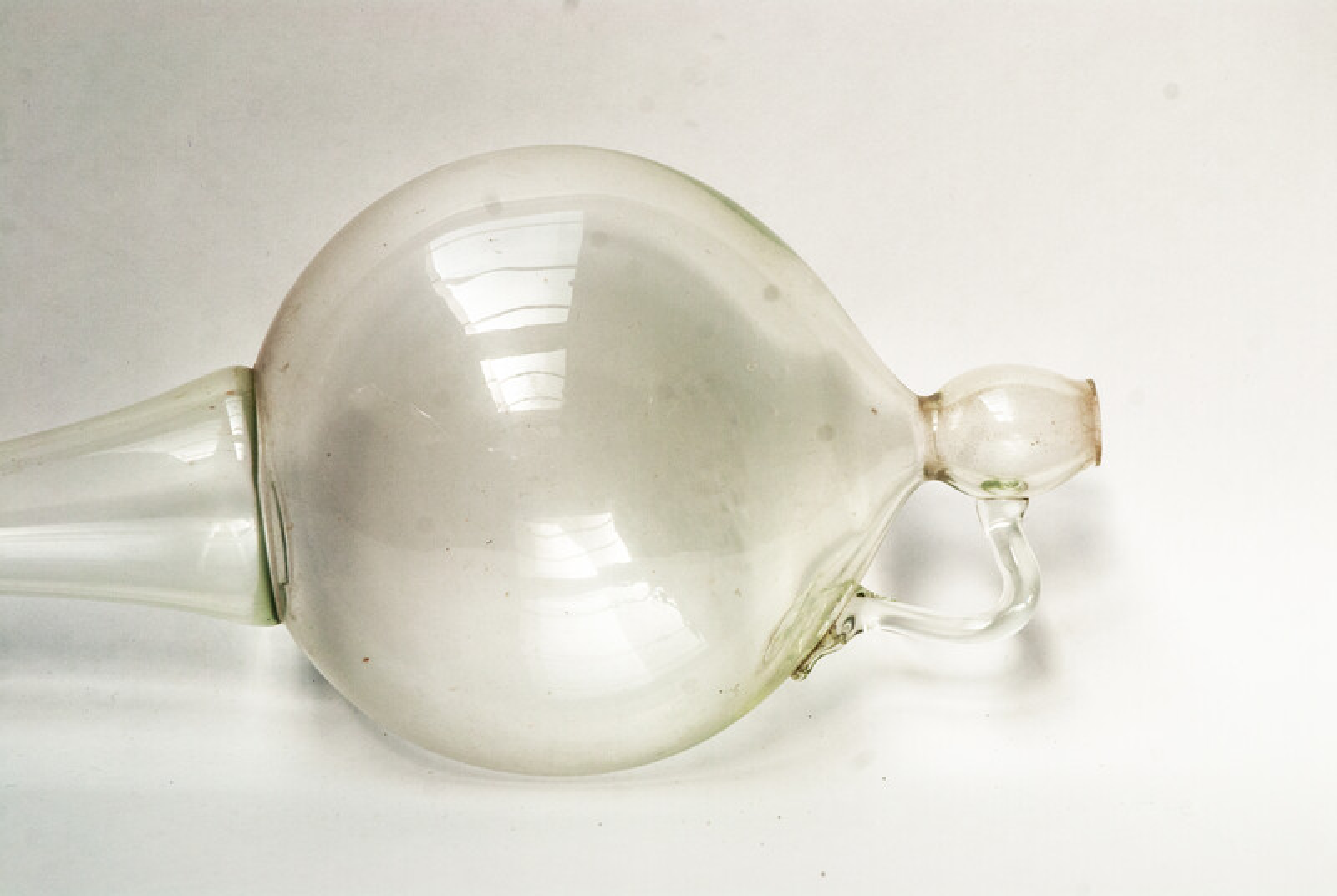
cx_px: 668
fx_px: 3068
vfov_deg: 16.6
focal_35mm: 82
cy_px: 448
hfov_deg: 24.6
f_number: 9
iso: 100
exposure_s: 1/320
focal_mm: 55
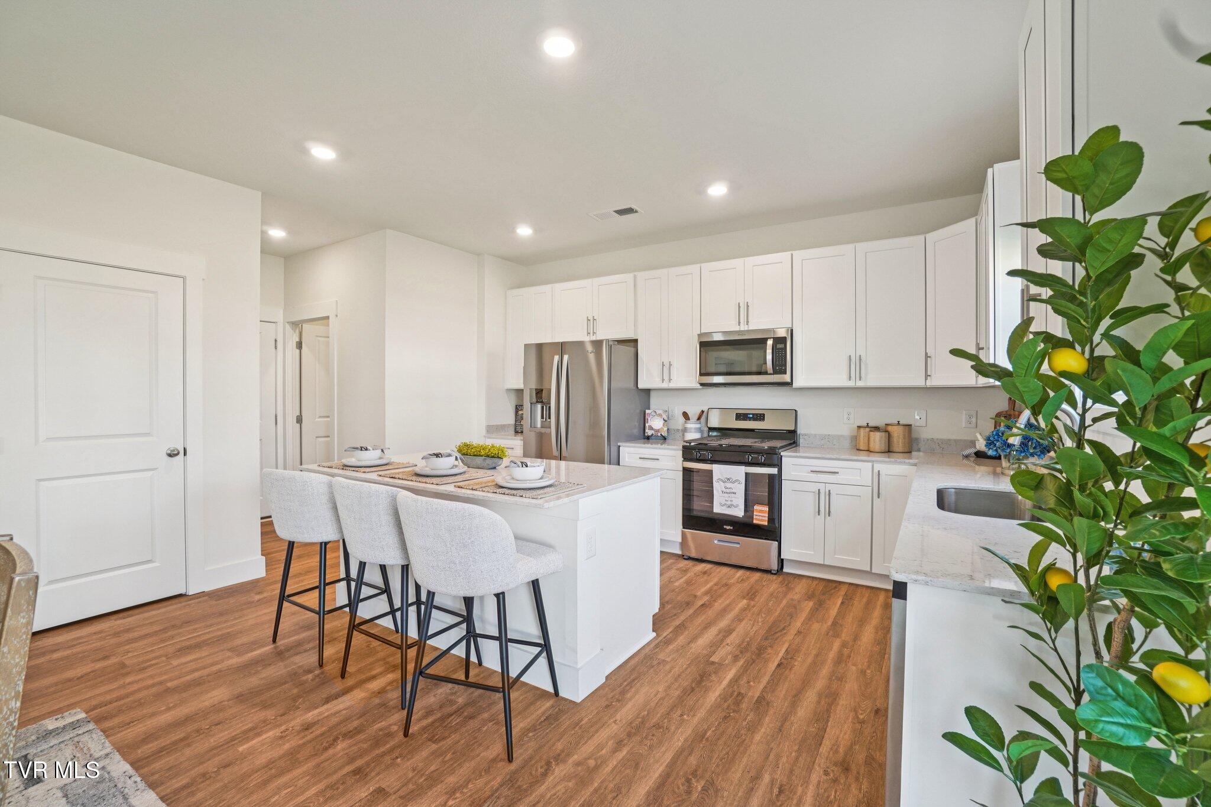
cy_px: 404
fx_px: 505
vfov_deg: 77.3
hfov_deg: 100.4
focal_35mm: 15
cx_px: 606
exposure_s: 1/20
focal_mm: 10
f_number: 8
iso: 400
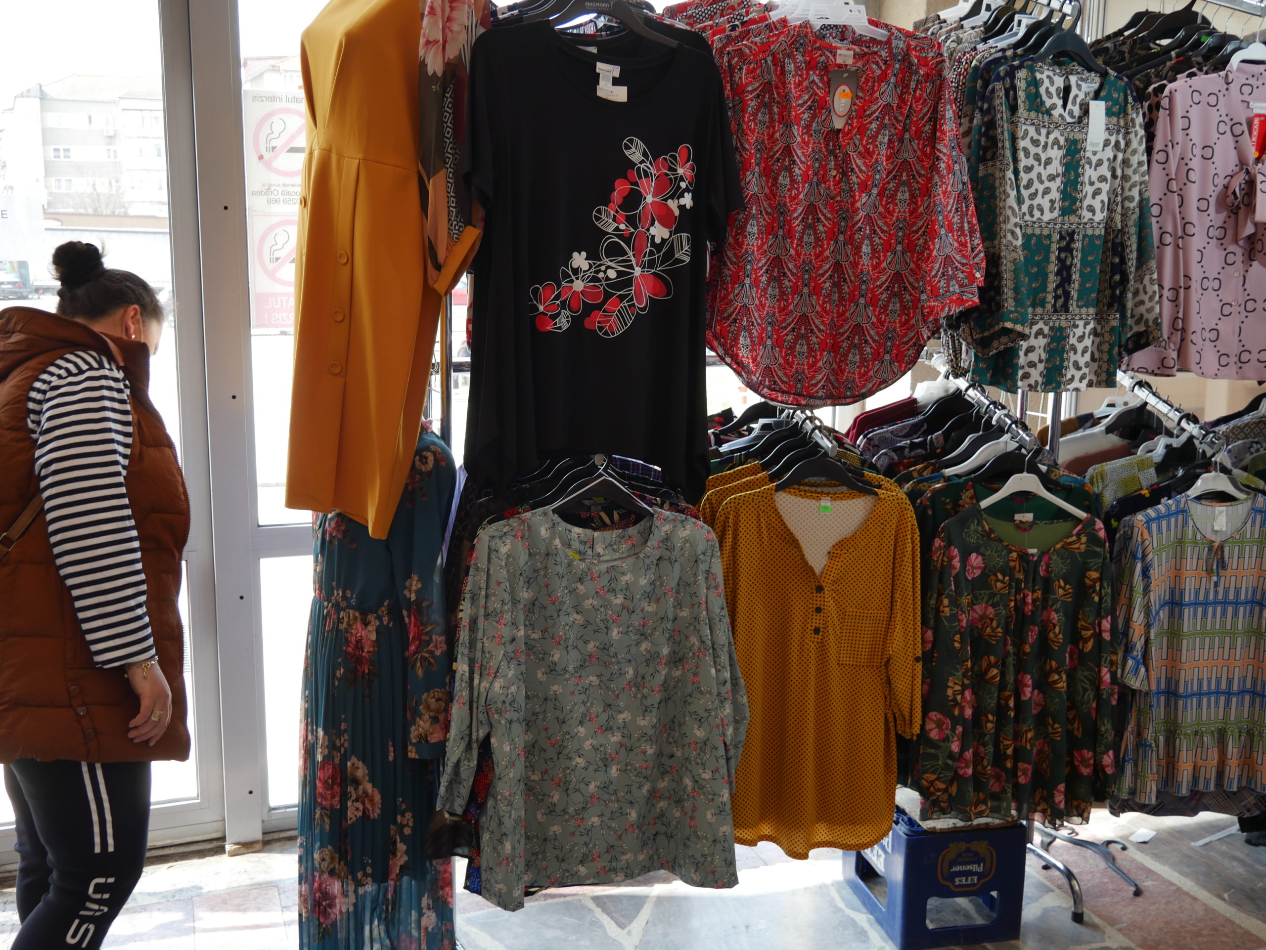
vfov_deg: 39.7
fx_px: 1317
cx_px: 633
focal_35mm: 36
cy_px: 475
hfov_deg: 51.3
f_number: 3.9
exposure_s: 1/100
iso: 200
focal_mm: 18
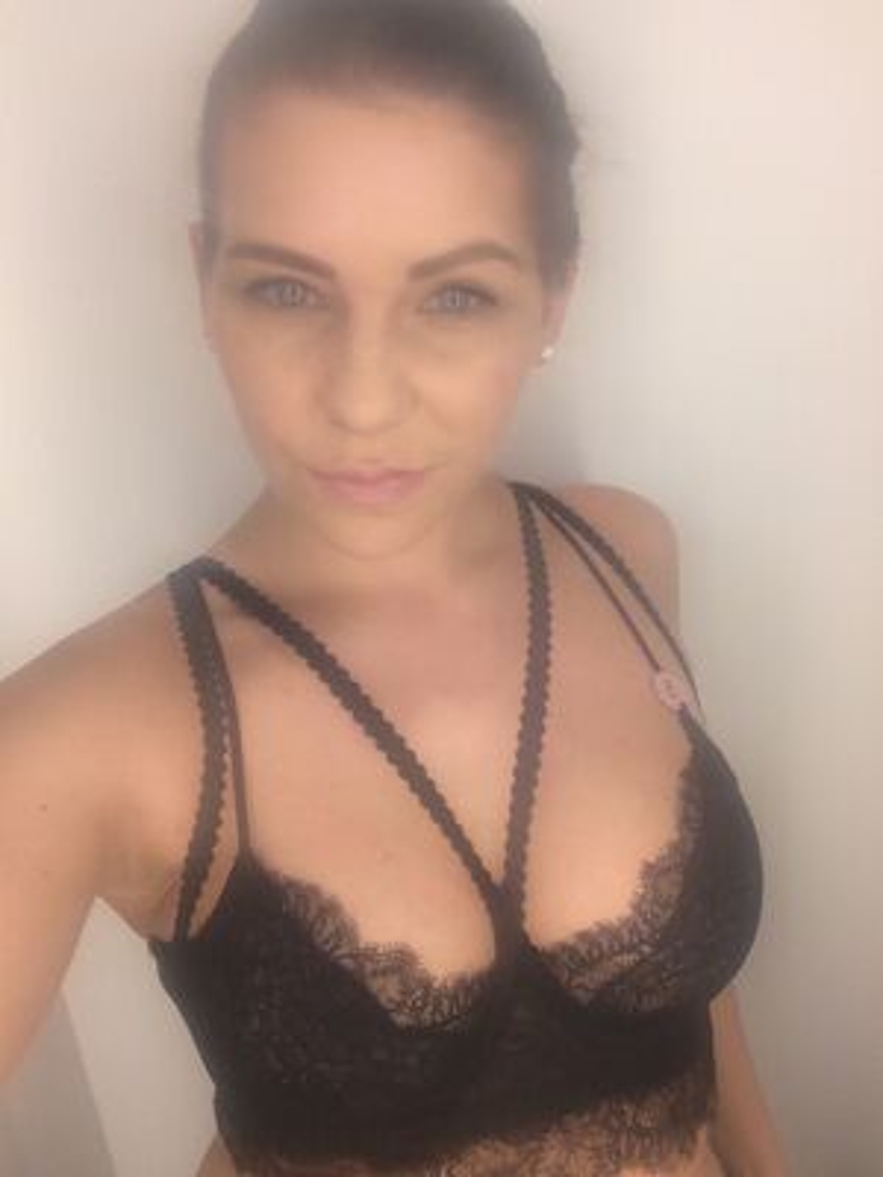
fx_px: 1122
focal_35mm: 33
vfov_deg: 55.4
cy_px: 588
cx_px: 442
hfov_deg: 42.9
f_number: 2.4
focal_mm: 2.15
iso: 50
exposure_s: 1/30
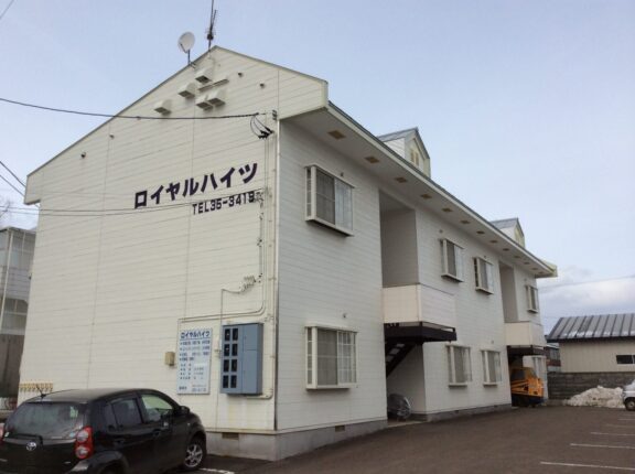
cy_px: 237
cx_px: 318
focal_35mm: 33
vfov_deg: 42.8
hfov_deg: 55.4
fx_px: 604
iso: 32
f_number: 2.4
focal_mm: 3.3
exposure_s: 1/2203
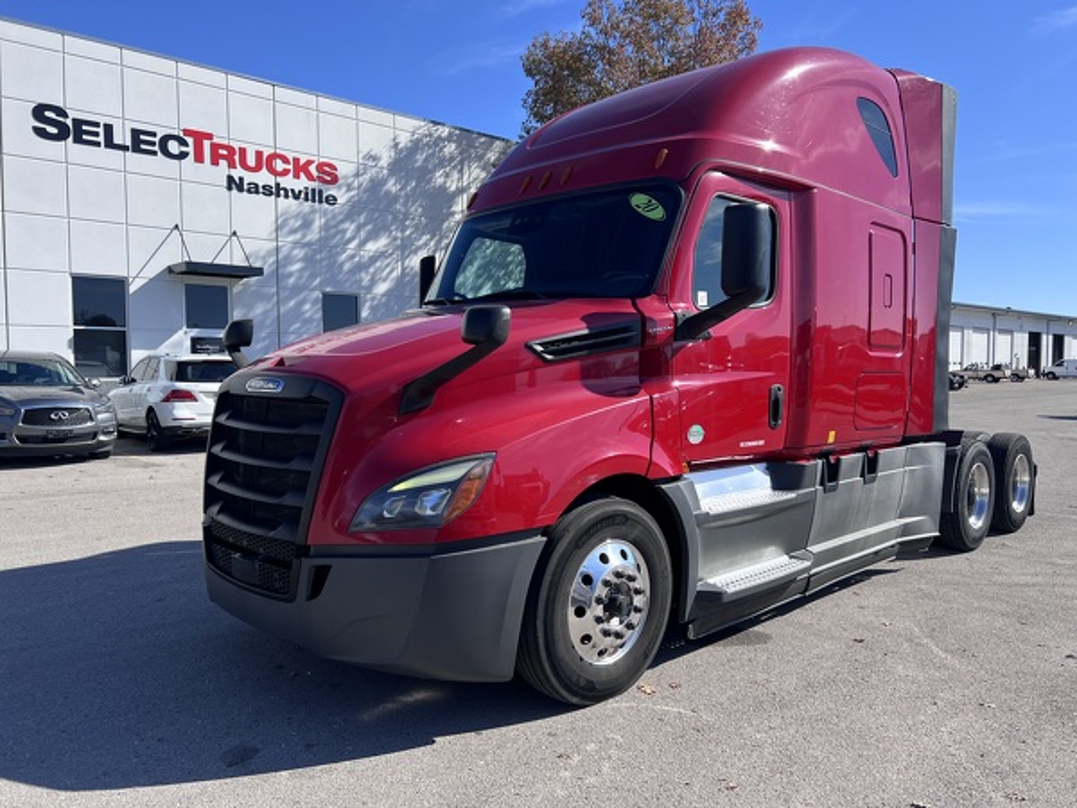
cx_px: 538
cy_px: 404
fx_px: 809
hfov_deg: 67.3
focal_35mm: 26
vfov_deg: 53.1
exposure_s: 1/2695
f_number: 1.5
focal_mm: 5.7
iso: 50
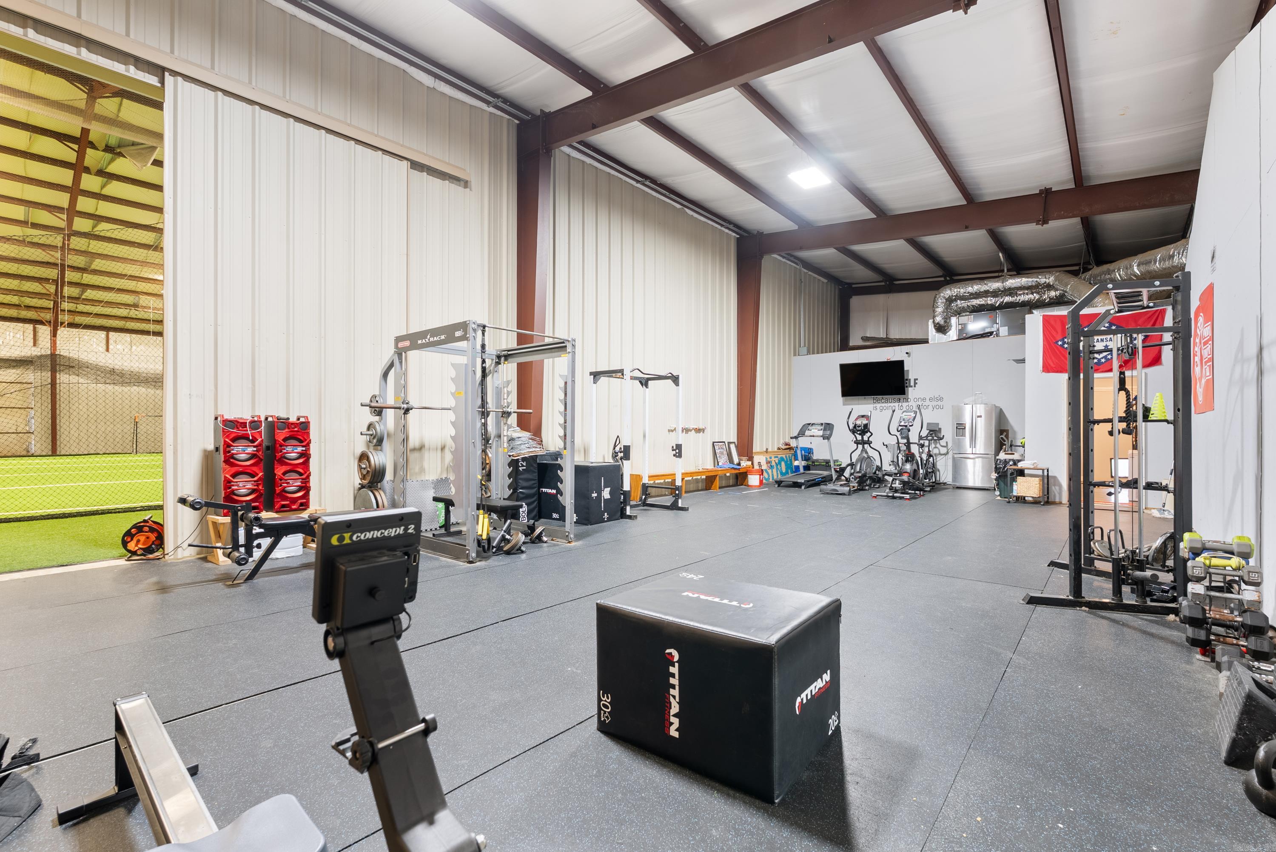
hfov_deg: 96.7
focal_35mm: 16
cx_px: 638
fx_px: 567
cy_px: 426
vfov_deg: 73.8
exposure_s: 2.5
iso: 250
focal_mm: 16
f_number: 9
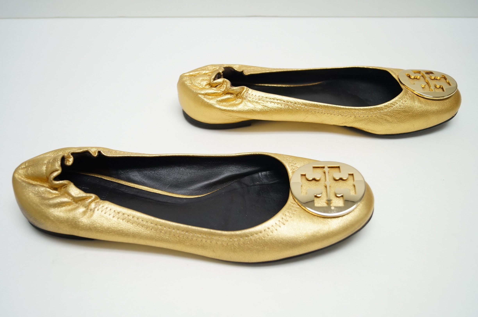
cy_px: 158
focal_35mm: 39
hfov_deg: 49.6
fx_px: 517
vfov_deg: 34.1
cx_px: 239
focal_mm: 26
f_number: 4
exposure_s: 1/60
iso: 400
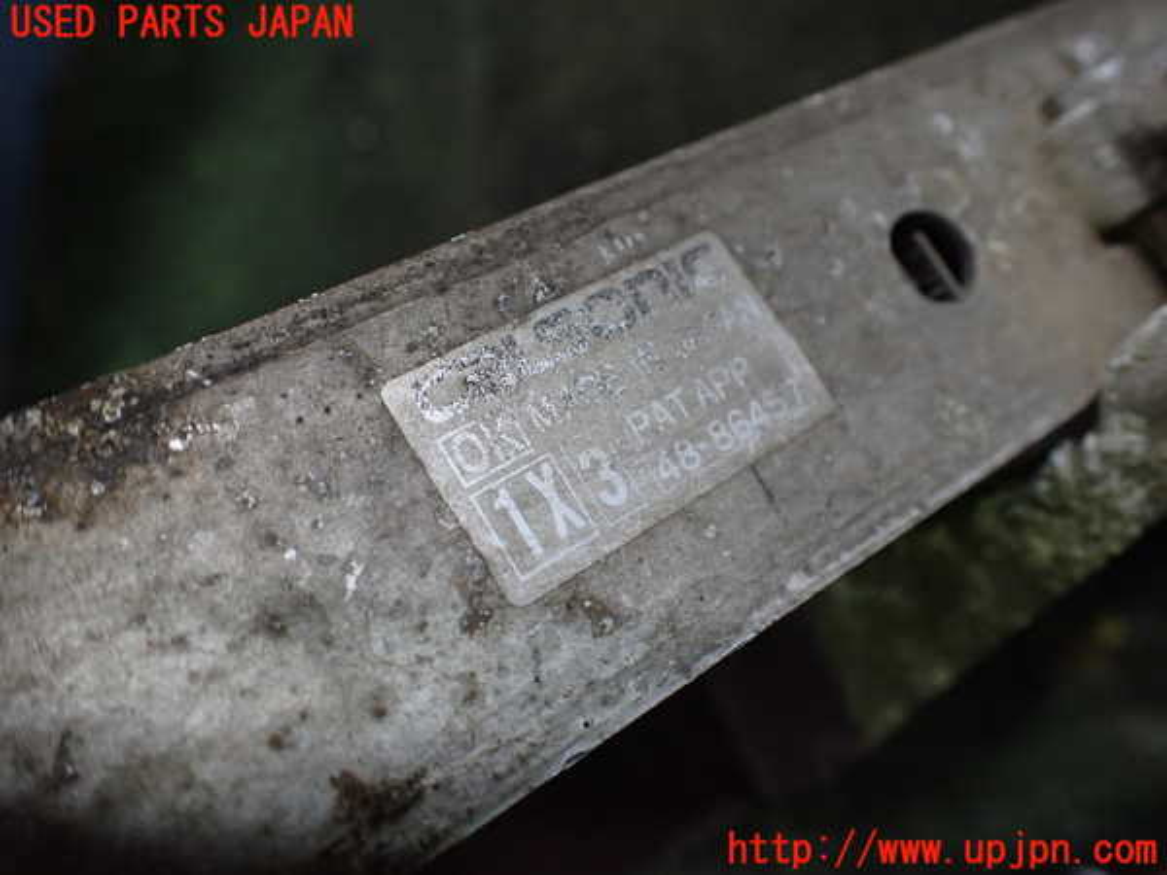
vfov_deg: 46.8
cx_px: 584
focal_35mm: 30
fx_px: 1011
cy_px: 438
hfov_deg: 60.0
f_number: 2.3
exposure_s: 1/125
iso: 400
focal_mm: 5.4
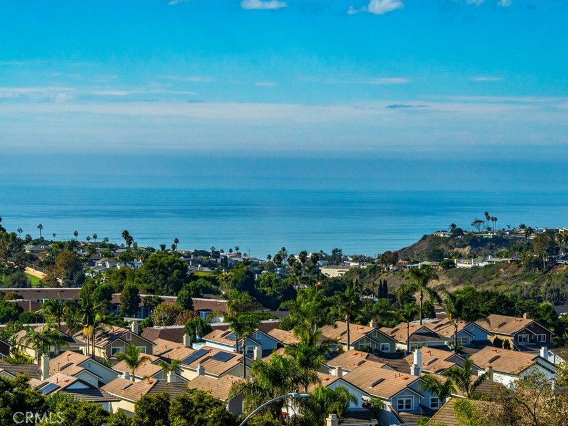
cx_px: 310
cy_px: 213
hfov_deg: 17.3
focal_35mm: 114
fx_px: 1870
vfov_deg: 13.0
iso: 640
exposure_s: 1/800
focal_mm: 105
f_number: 18
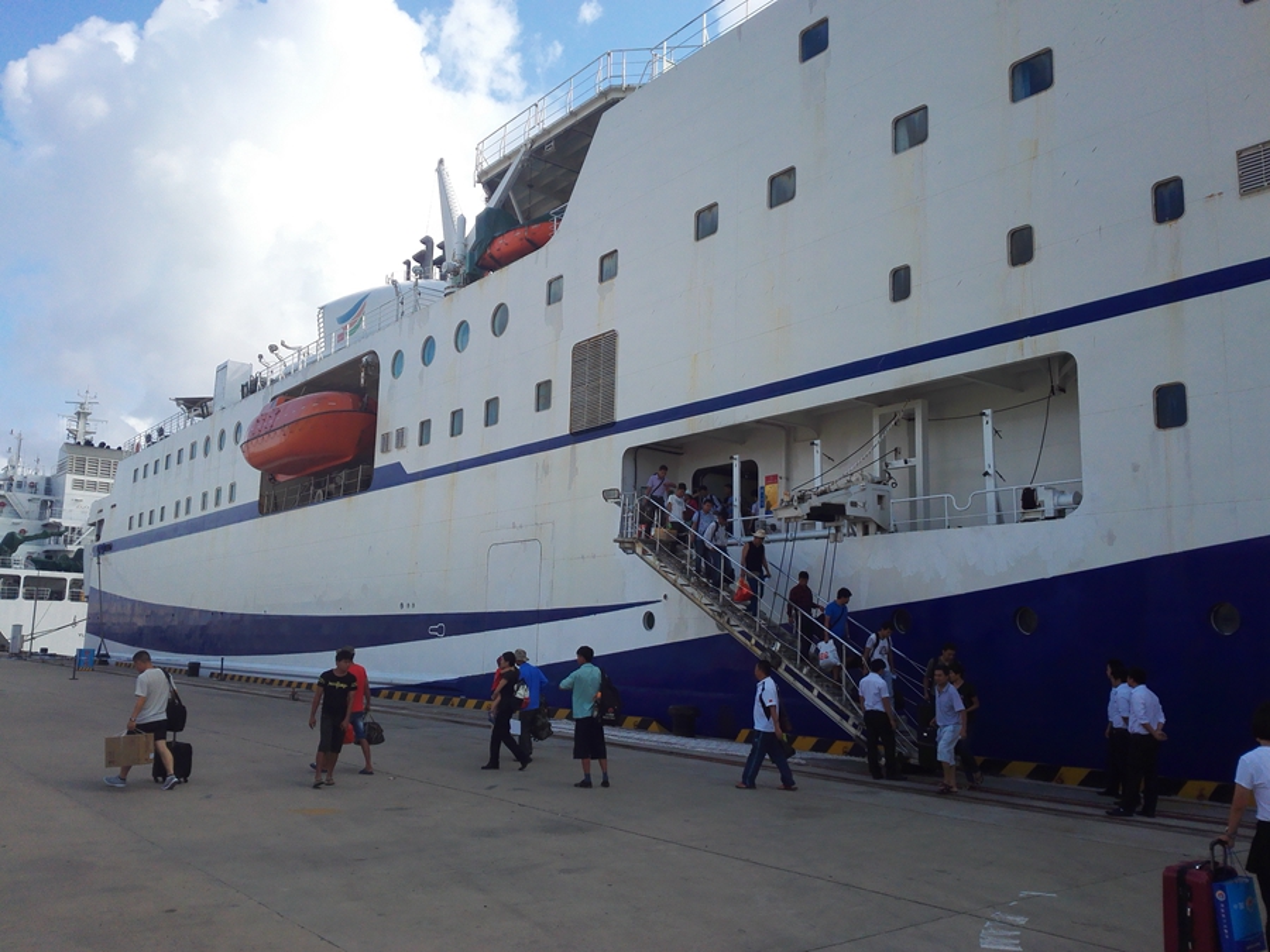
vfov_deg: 48.2
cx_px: 635
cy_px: 476
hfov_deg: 61.7
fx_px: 1064
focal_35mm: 29
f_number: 2
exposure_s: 1/2075
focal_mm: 3.8
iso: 80
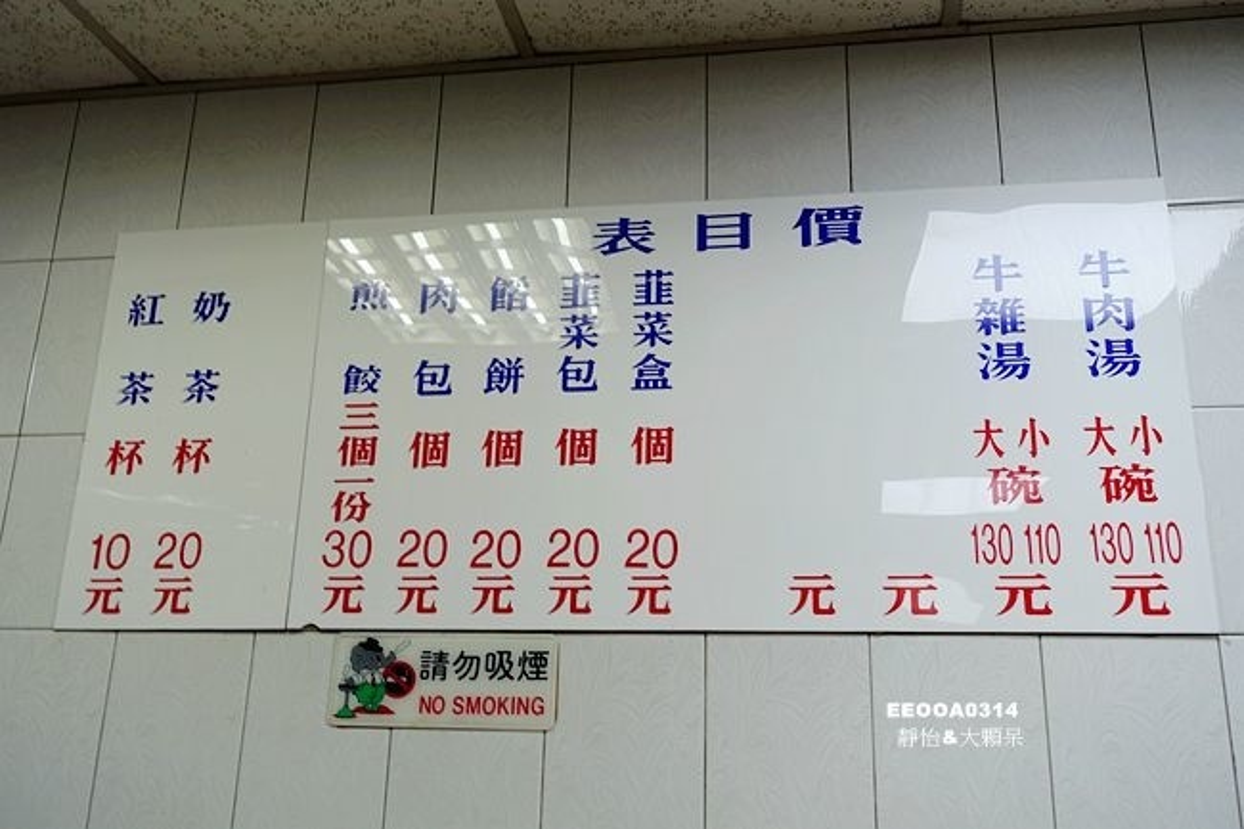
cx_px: 622
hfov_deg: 55.8
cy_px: 414
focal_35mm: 34
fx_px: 1175
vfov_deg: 38.9
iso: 125
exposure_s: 1/80
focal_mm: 12.48
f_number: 2.8
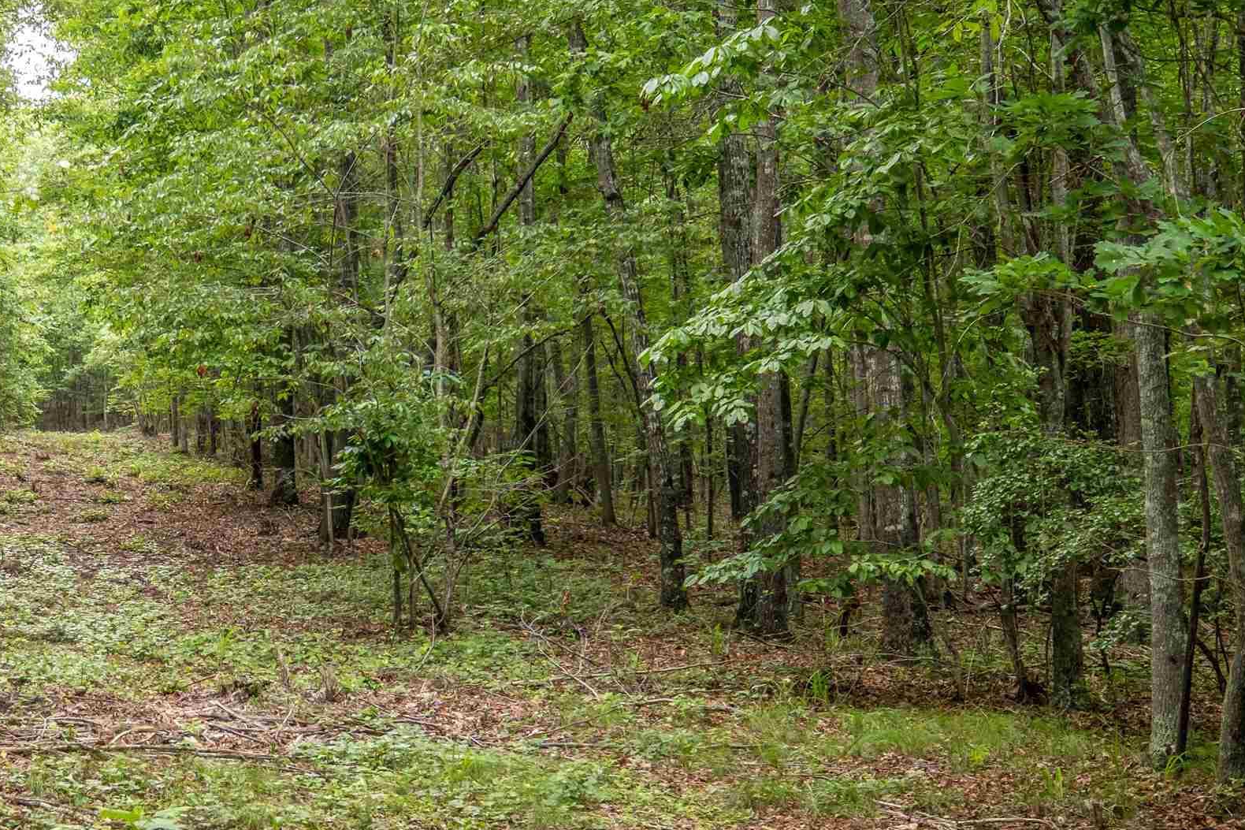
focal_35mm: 70
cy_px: 579
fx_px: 2420
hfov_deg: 27.9
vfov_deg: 19.4
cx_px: 157
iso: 800
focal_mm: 24
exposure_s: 1/40
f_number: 6.4
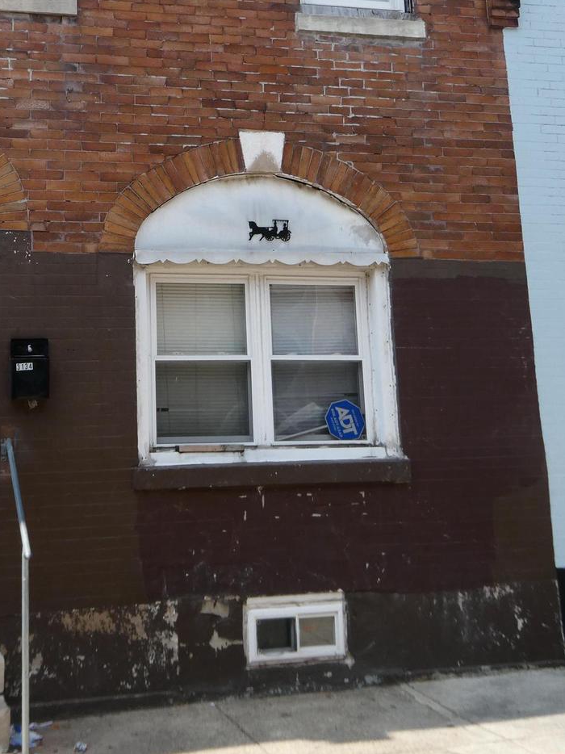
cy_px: 149
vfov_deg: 36.2
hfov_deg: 28.2
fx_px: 1110
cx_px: 150
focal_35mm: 51
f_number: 3.5
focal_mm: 5.4
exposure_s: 1/500
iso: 80
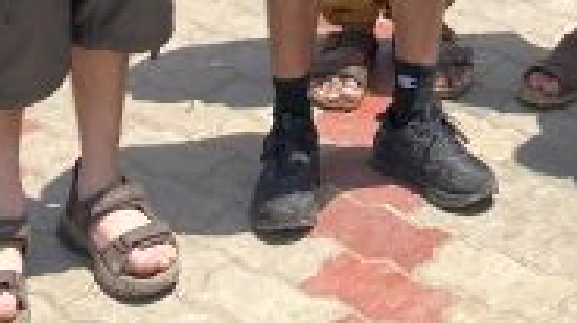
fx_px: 1696
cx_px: 680
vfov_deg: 8.7
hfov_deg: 18.4
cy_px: -702
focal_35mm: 111
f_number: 1.8
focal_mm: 4.25
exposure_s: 1/2066
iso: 32
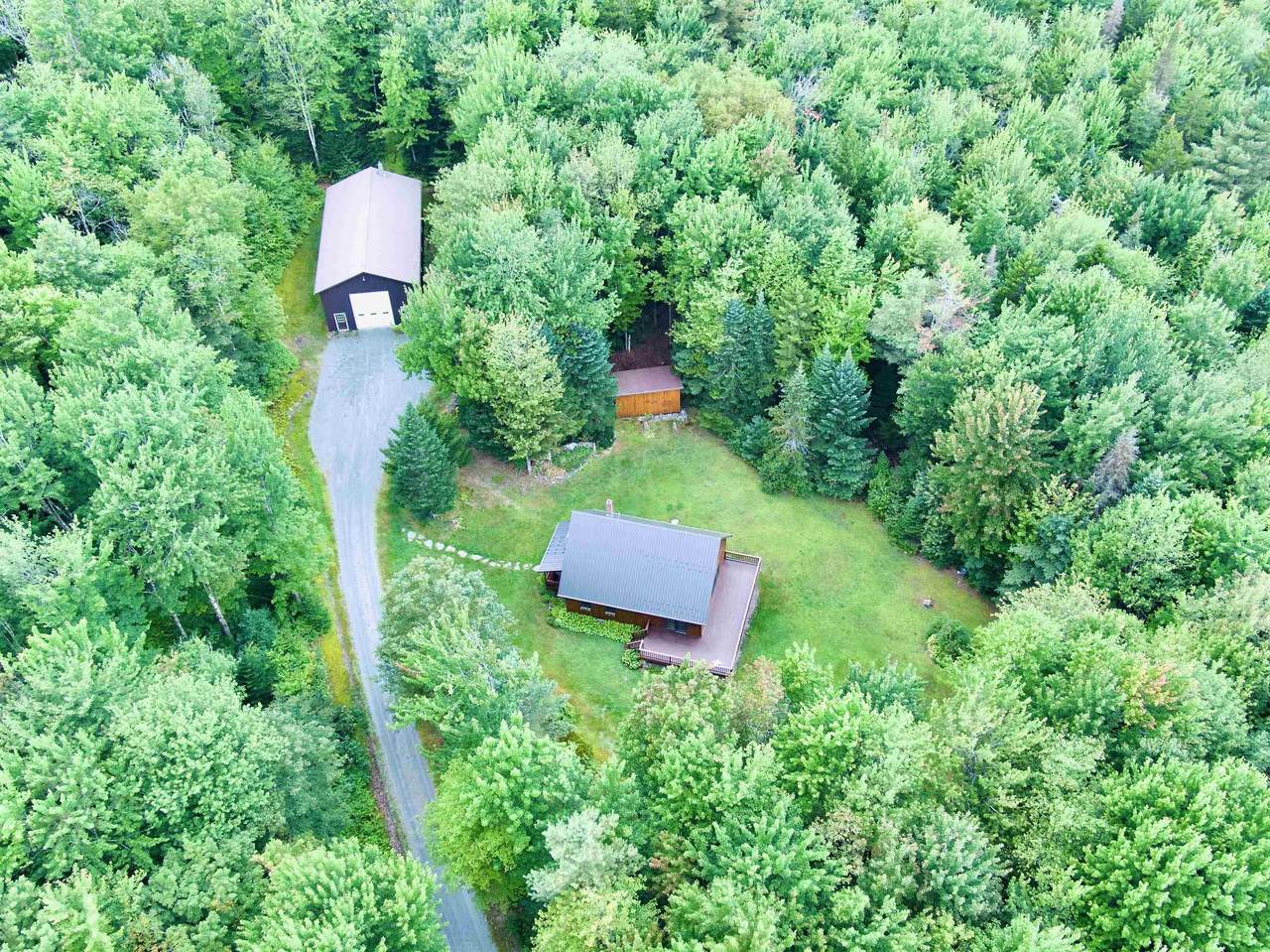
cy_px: 476
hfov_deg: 54.0
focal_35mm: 34
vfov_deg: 41.8
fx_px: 1247
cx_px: 635
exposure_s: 1/40
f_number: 3.2
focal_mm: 5.82
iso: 100
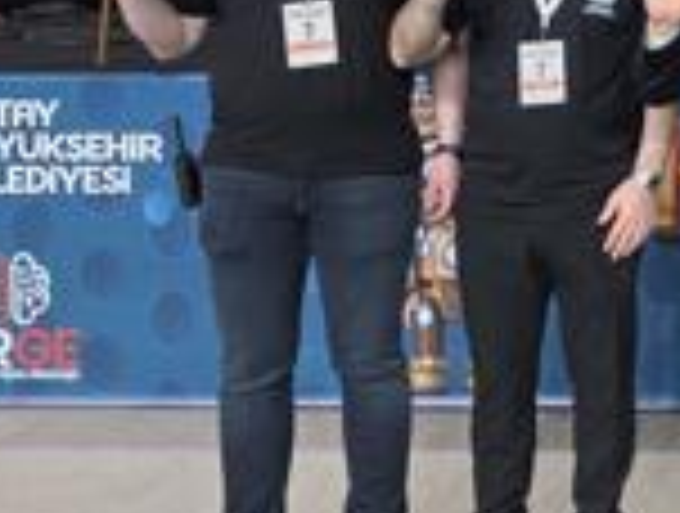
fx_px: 1634
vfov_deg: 17.3
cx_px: 1013
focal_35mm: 83
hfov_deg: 20.3
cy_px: -45
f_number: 1.7
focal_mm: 6.3
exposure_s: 1/120
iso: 80
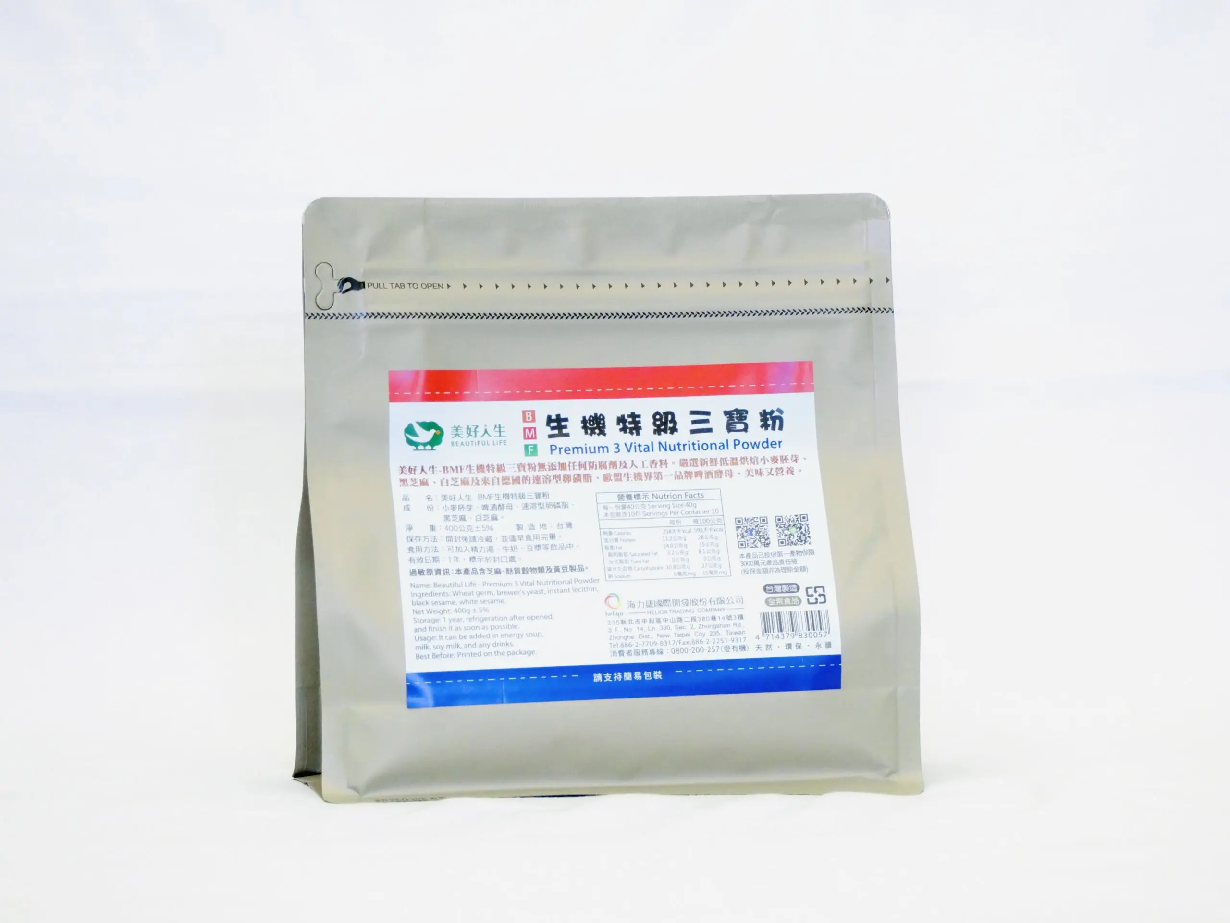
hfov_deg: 11.2
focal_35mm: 176
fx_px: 6254
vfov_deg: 8.4
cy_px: 462
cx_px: 615
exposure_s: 1/160
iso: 3200
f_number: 5.3
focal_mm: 88
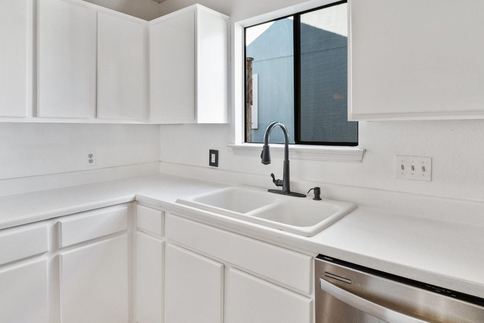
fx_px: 296
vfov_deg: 56.8
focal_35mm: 22
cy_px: 129
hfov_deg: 78.5
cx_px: 251
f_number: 9
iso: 640
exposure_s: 1/4
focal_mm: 11
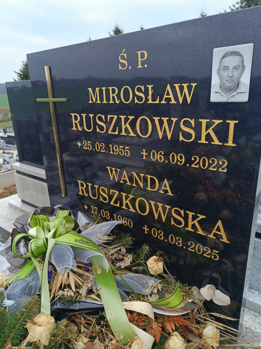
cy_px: 177
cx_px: 134
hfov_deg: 54.9
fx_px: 251
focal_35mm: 25
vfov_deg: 69.4
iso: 51
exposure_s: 1/332
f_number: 1.88
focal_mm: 5.59
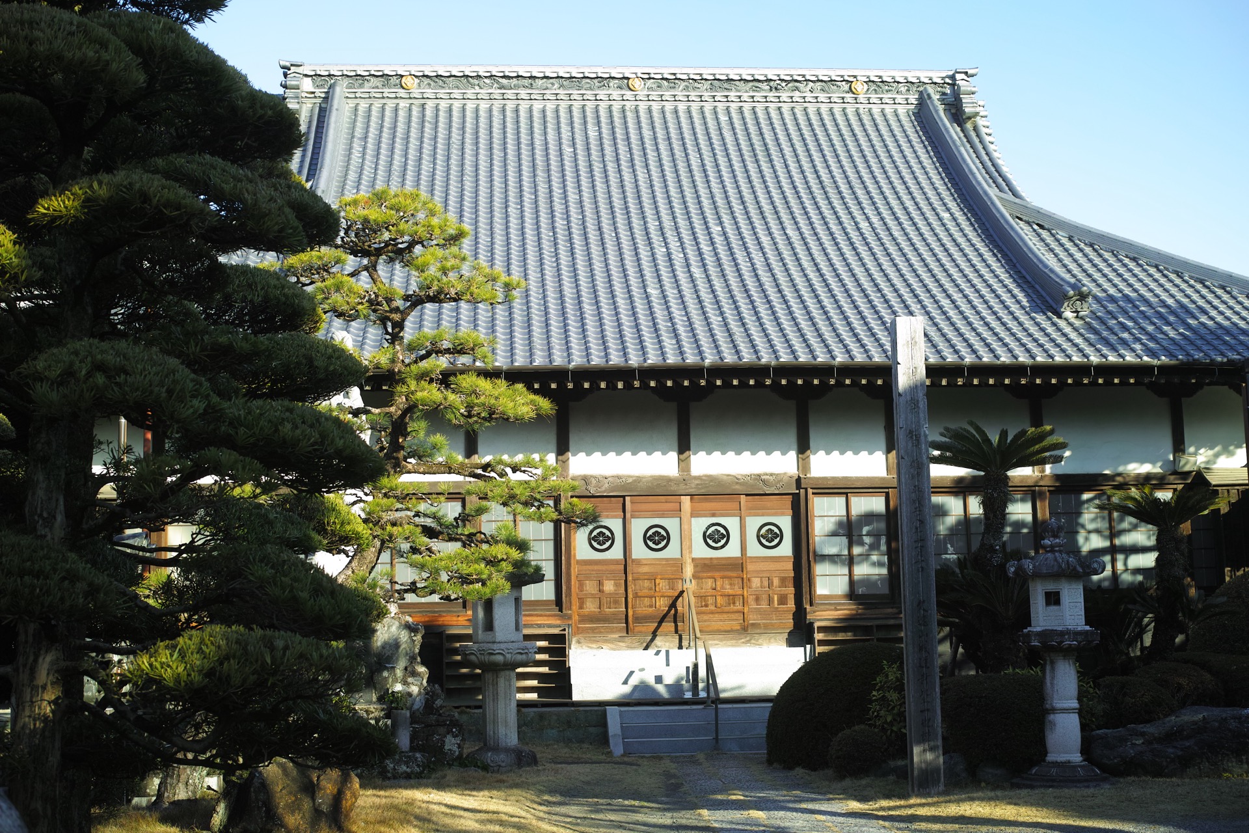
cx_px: 624
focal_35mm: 45
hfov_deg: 43.6
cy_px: 416
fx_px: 1561
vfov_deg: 29.9
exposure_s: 1/400
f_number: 3.5
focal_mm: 30
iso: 100
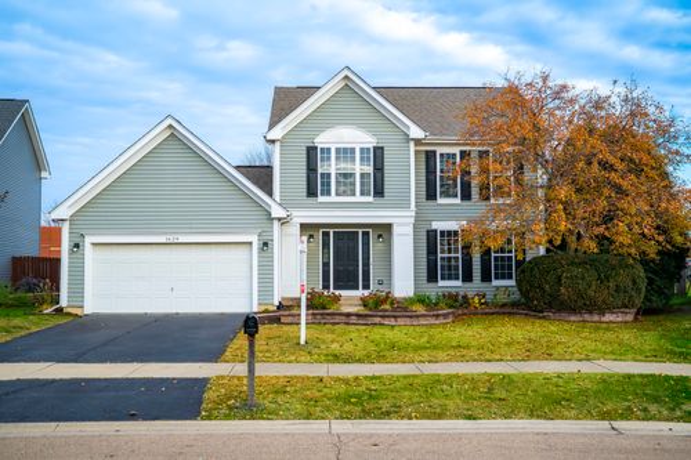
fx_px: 672
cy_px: 230
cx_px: 346
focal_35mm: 35
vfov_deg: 37.8
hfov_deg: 54.5
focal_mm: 35
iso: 100
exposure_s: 1/80
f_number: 4.5
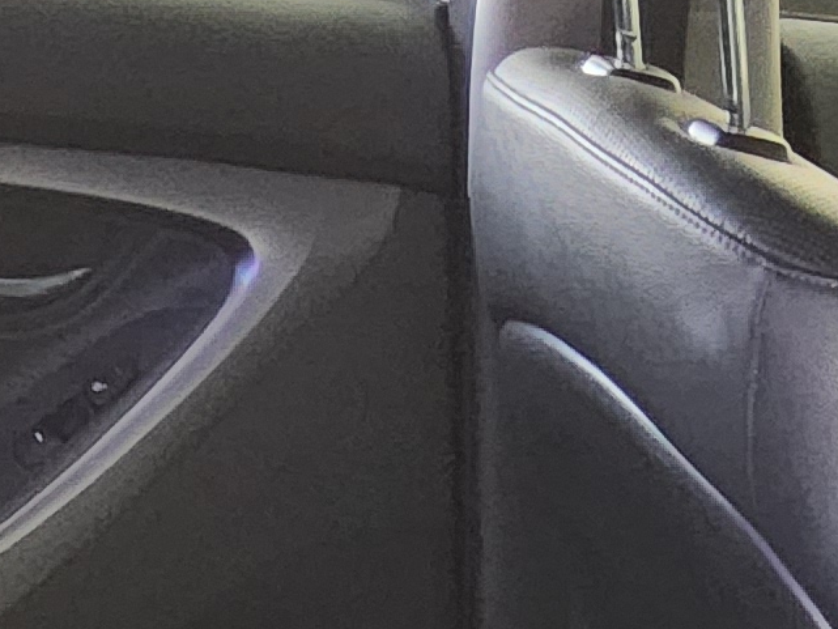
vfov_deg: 8.1
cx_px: 486
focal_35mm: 161
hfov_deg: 12.3
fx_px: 3898
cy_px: 1777
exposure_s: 1/100
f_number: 2
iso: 160
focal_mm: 3.08
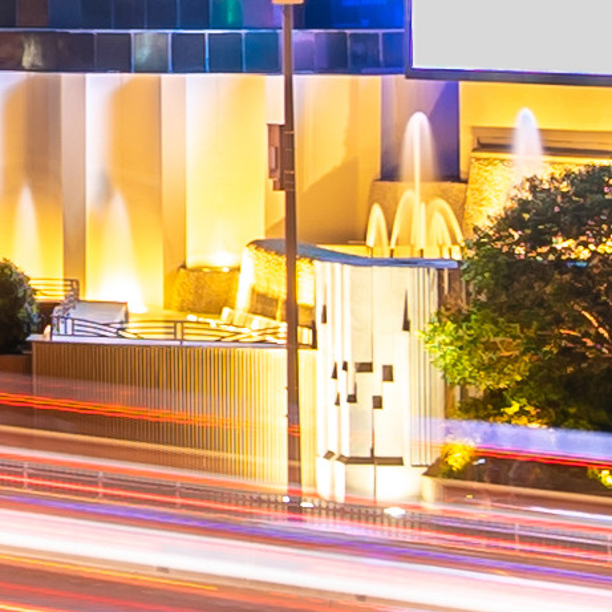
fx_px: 4541
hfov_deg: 6.2
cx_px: -1912
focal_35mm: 227
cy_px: -380
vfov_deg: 7.5
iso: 100
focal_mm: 29
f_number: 11
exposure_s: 10
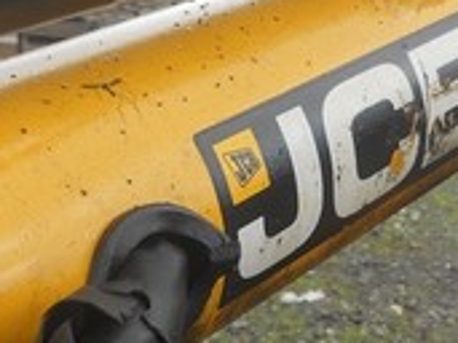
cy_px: 94
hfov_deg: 20.6
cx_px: 287
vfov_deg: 15.5
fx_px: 1256
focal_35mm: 95
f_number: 3.2
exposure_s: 1/250
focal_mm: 4.9
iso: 80
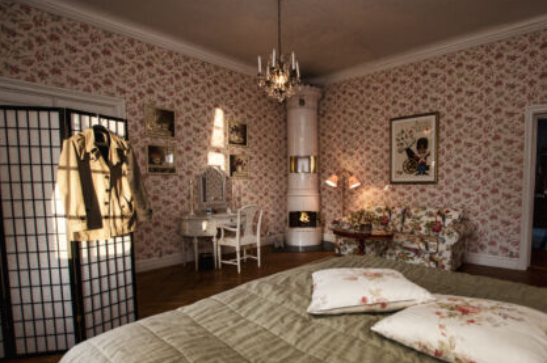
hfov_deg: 89.5
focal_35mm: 18
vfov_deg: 67.1
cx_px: 312
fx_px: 273
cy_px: 198
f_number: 3.5
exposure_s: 1/60
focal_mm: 10
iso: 200
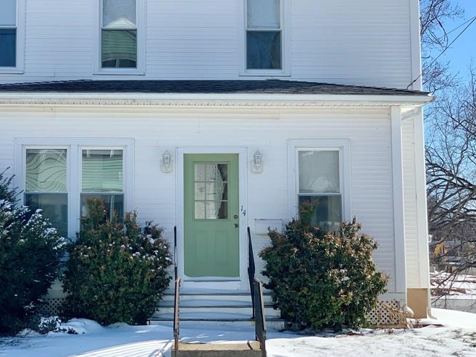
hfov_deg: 24.0
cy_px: 99
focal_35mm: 81
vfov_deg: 18.1
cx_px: 158
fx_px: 1114
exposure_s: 1/1089
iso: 16
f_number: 2.4
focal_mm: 6
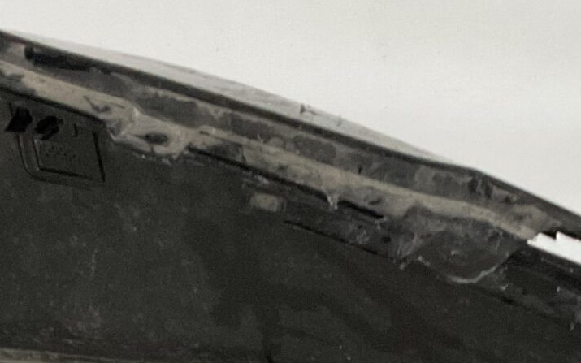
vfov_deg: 11.0
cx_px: 378
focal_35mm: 110
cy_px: 673
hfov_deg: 18.9
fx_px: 1742
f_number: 1.8
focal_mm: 3
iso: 200
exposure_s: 1/50
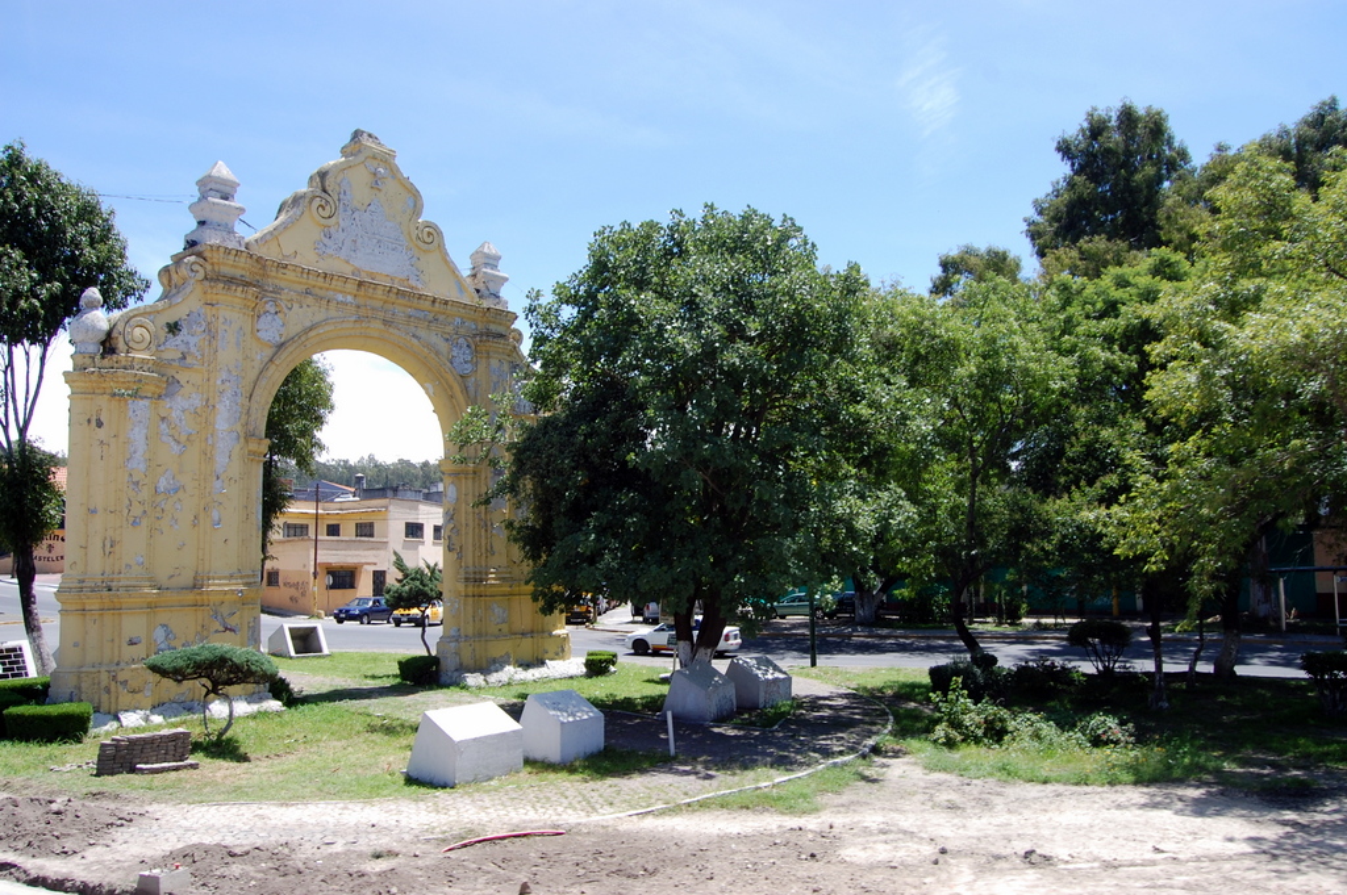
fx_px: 1009
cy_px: 448
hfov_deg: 67.4
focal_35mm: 27
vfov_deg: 47.9
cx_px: 674
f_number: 8
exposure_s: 1/250
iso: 200
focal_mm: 18
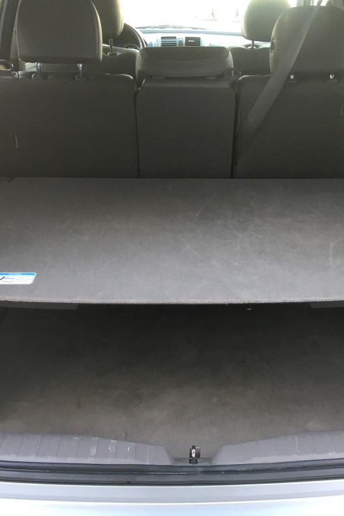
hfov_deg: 32.6
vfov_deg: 47.4
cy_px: 261
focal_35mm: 41
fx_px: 588
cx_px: 201
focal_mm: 4.15
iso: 32
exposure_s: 1/30
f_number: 2.2
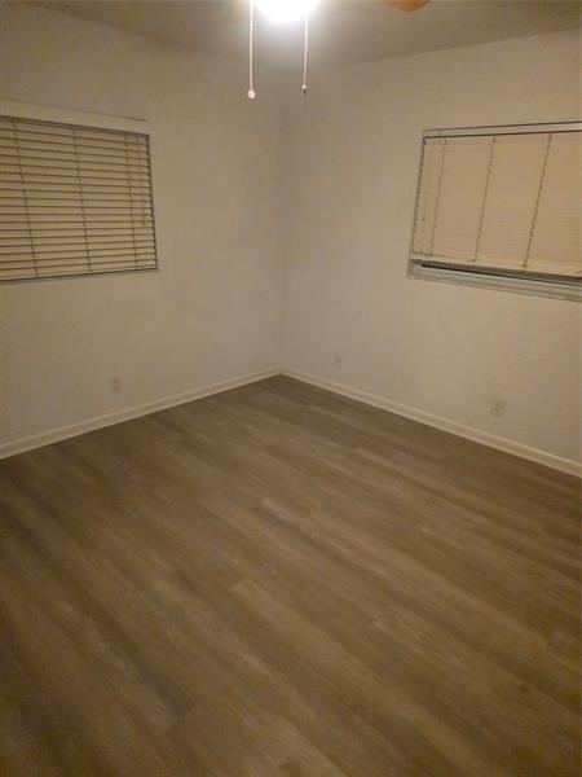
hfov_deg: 58.9
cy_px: 388
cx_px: 291
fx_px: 516
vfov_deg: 73.9
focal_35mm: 23
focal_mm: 6.25
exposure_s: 1/120
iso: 1600
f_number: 1.7
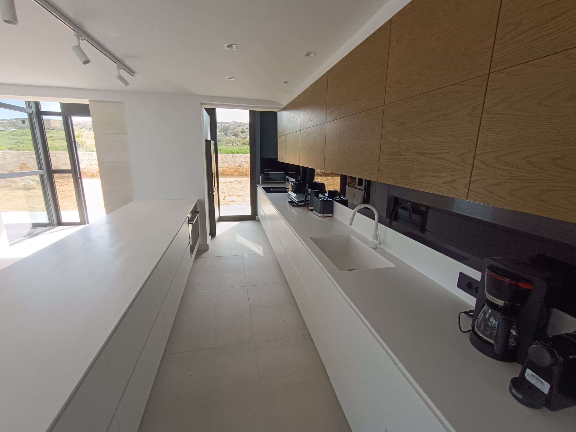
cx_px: 288
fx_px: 266
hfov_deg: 94.5
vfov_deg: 78.1
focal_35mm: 16
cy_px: 216
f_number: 2.2
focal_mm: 1.66
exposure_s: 1/100
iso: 69
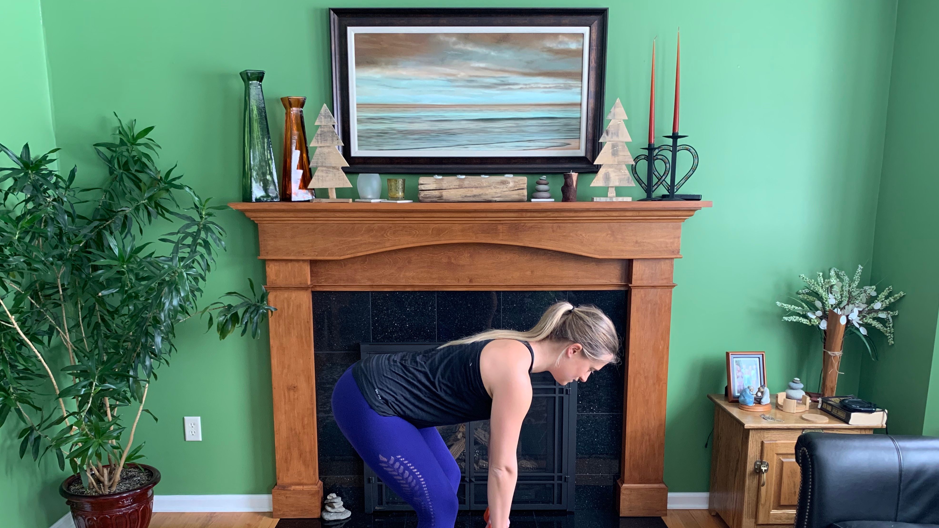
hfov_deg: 66.1
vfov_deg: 39.8
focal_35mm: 29
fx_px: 722
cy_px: 340
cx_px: 465
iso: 200
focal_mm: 4.25
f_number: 1.8
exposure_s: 1/60
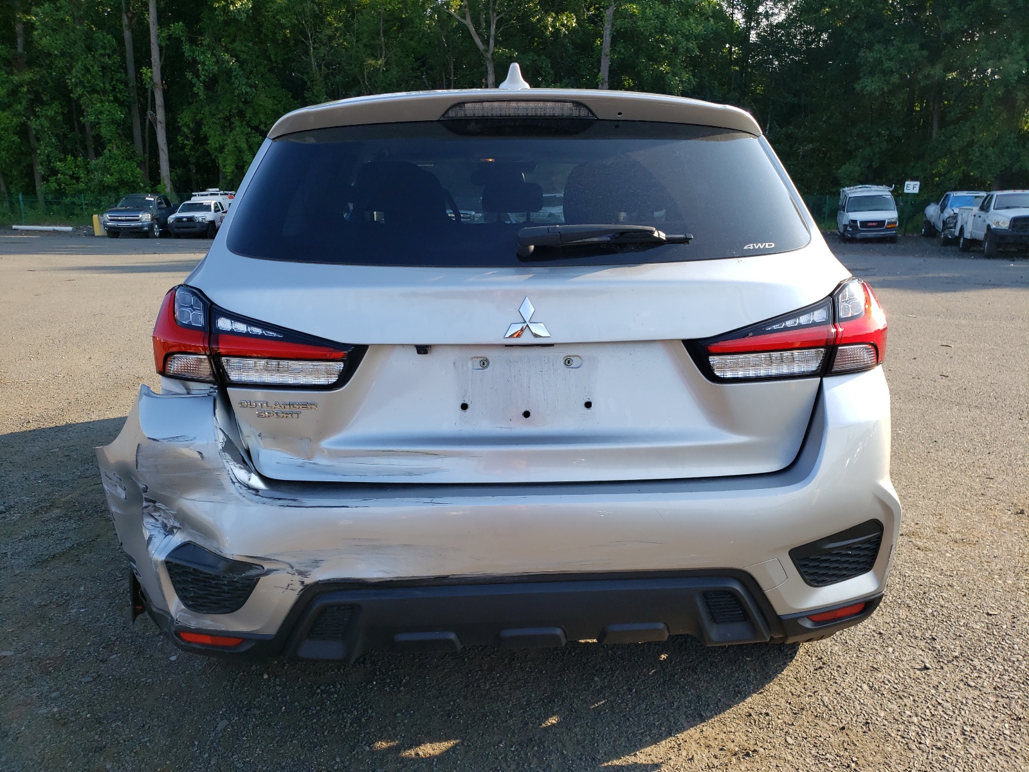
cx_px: 514
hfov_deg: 67.3
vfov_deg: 53.1
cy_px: 386
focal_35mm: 26
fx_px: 773
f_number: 1.5
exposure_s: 1/909
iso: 50
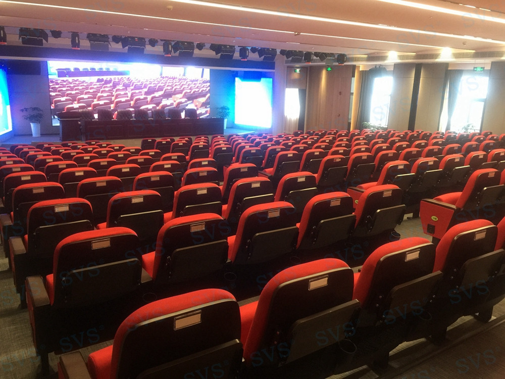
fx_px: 423
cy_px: 190
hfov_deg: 61.7
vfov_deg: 48.2
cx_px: 252
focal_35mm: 29
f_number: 2.2
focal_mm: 4.15
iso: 100
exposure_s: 1/17
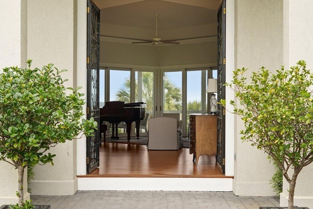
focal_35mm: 65
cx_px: 159
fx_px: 565
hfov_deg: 31.0
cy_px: 101
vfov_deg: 20.9
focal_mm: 50
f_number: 9
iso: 320
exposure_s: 1/25
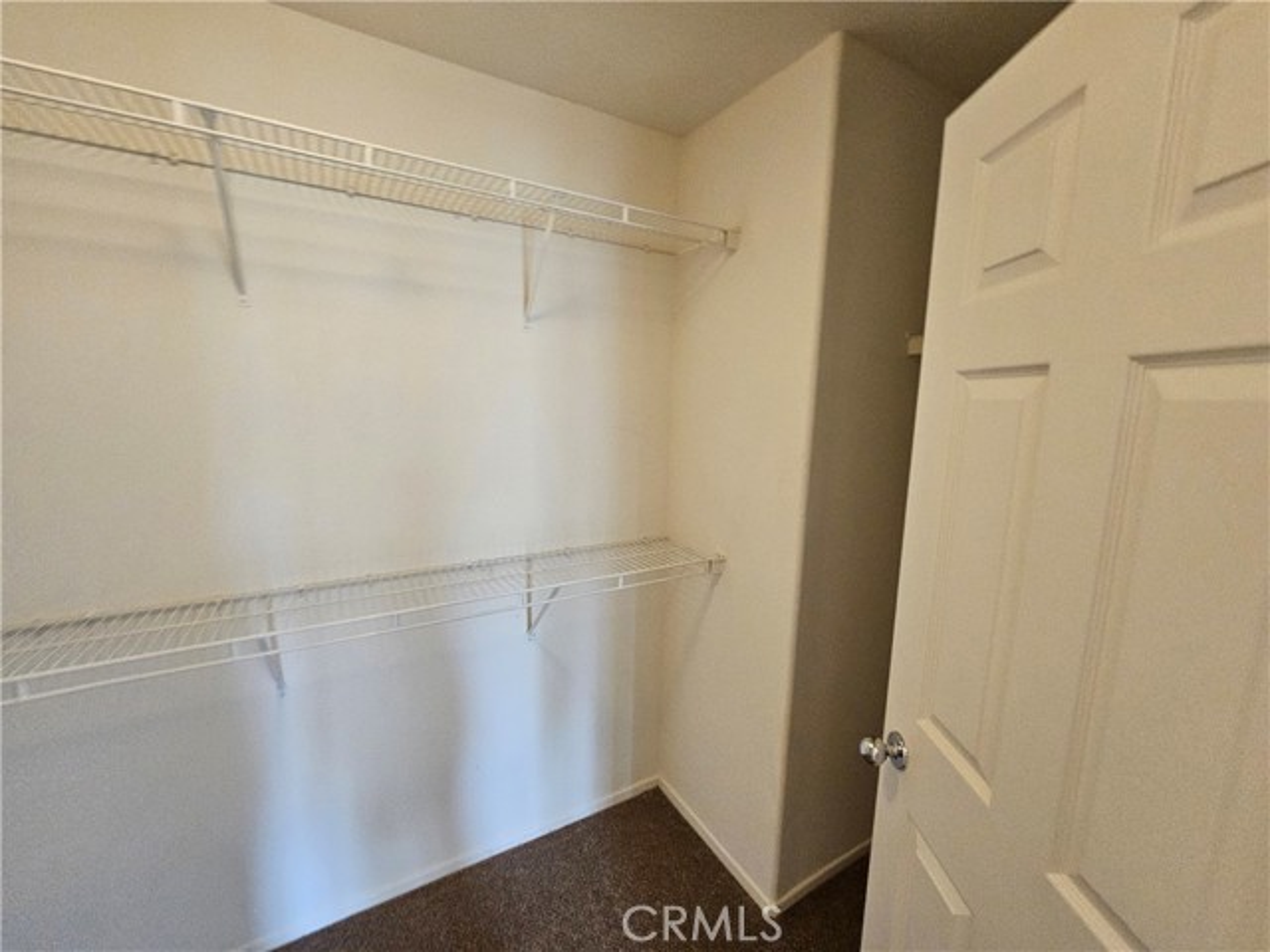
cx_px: 635
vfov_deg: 89.9
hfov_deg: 106.2
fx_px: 477
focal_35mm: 13
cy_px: 476
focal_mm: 2.2
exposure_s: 1/40
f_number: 2.2
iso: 320
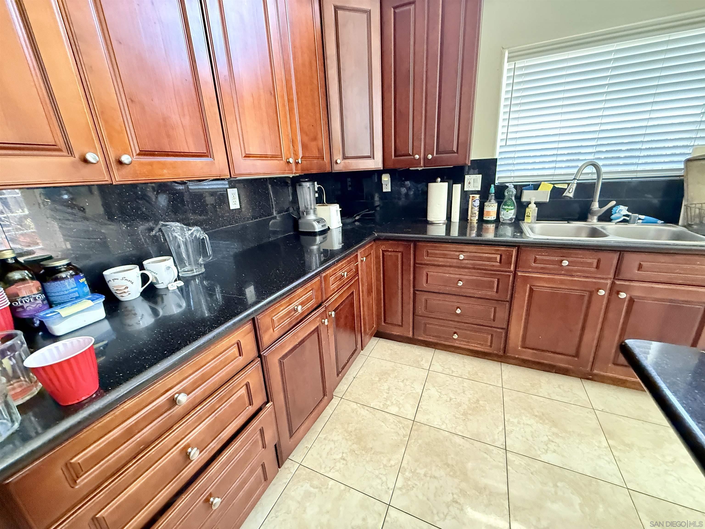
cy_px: 264
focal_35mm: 14
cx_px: 352
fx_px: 285
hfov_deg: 102.1
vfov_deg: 85.7
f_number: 2.2
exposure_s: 1/48
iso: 800
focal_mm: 2.22
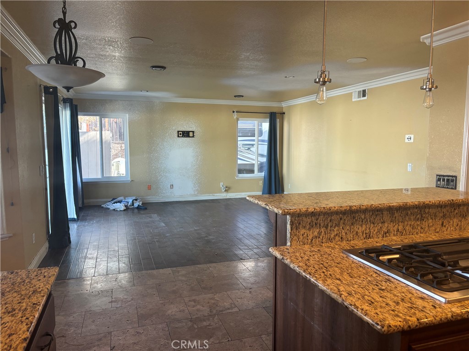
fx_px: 352
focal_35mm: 26
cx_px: 234
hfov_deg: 67.3
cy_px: 176
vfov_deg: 53.1
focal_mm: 5.96
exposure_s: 1/120
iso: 125
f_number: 1.6
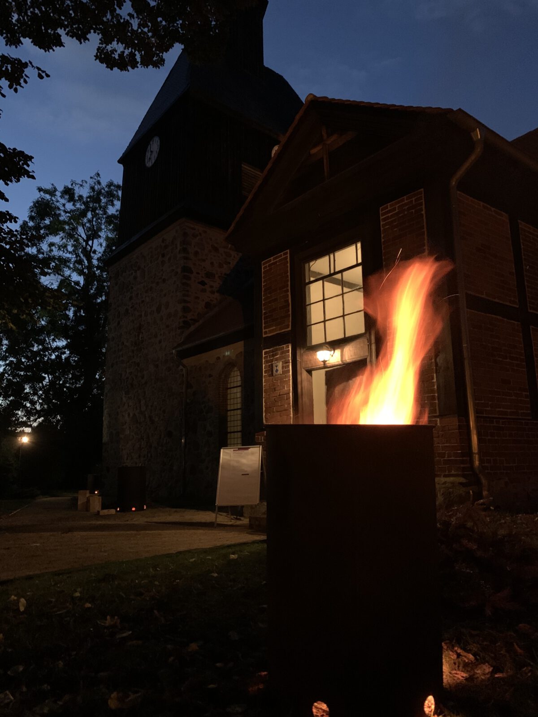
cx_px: 269
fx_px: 539
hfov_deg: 53.1
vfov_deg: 67.3
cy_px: 358
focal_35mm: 26
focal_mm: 4.25
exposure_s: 1/17
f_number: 1.8
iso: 800
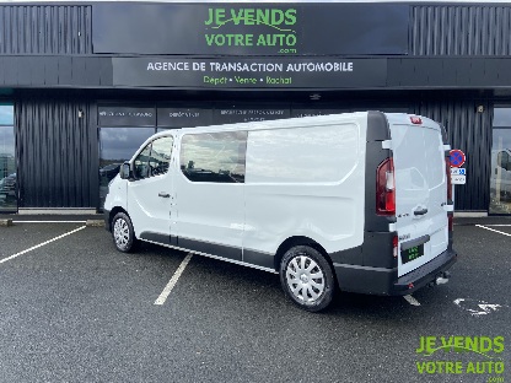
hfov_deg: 67.3
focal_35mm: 26
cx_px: 256
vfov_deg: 53.1
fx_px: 384
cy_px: 192
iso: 32
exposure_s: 1/1395
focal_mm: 4.25
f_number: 1.8
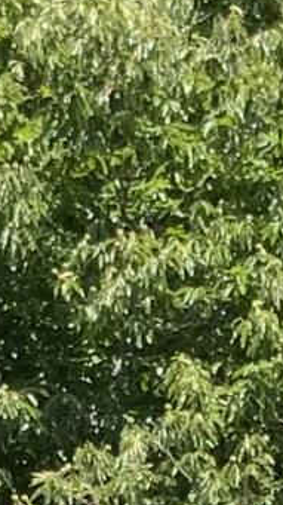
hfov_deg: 4.3
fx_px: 3726
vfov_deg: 7.3
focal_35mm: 279
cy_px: 1151
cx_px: 93
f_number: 1.8
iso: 16
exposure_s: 1/929
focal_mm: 3
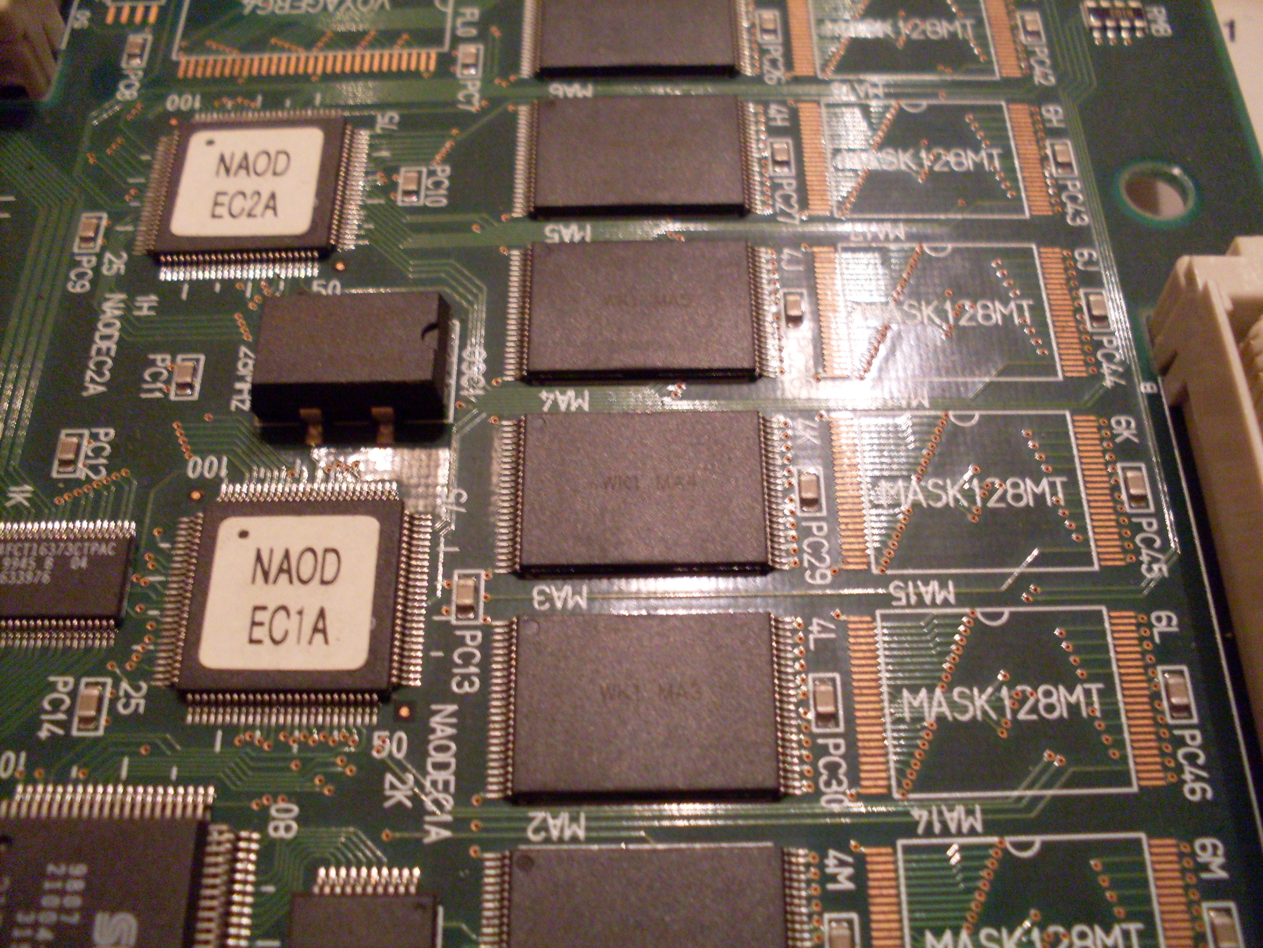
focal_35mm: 38
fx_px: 1386
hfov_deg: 49.0
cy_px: 474
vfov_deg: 37.7
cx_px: 632
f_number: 2.8
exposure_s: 1/6
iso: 200
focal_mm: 6.3
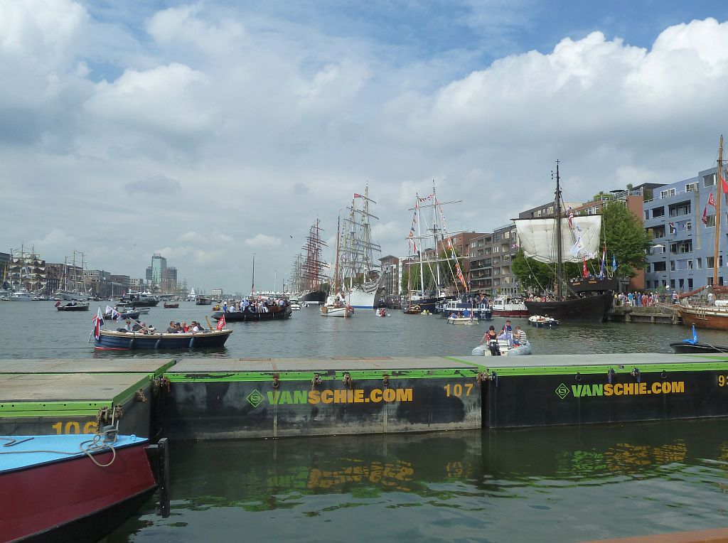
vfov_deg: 54.7
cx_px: 364
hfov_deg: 69.5
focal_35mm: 25
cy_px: 272
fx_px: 525
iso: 125
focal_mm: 4.1
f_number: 5
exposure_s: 1/400
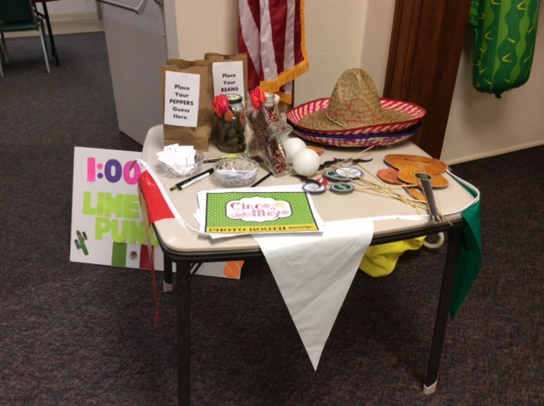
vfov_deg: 42.8
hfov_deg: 55.4
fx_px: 518
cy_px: 203
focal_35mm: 33
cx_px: 272
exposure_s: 1/24
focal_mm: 3.3
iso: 64
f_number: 2.4
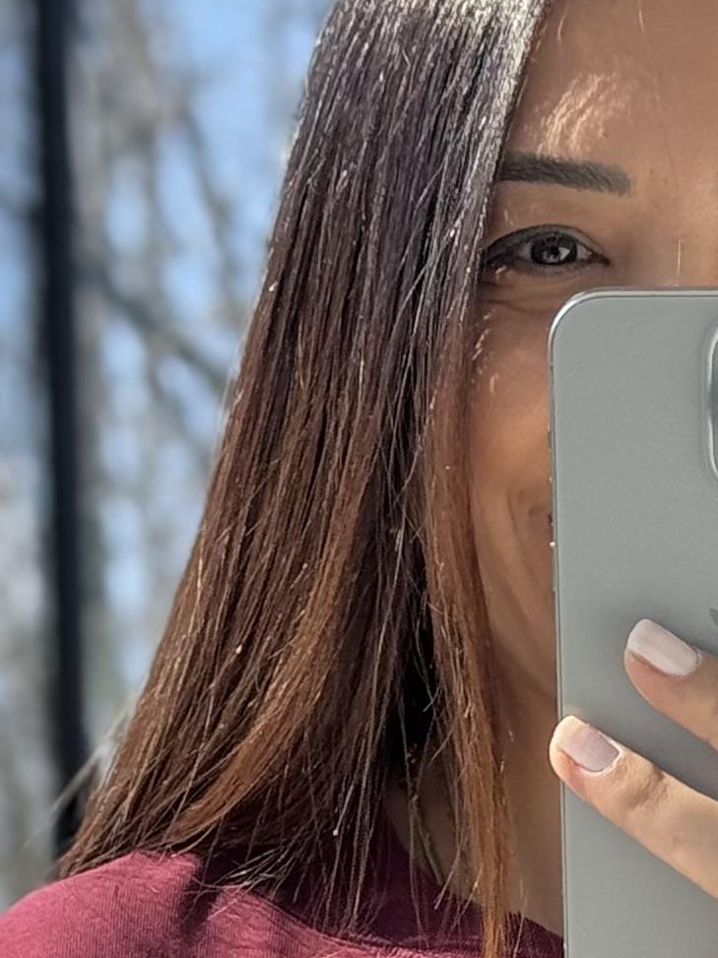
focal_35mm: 199
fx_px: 5507
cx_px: 693
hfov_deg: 7.4
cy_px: 1614
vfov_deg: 9.5
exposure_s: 1/553
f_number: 1.78
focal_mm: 6.76
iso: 64
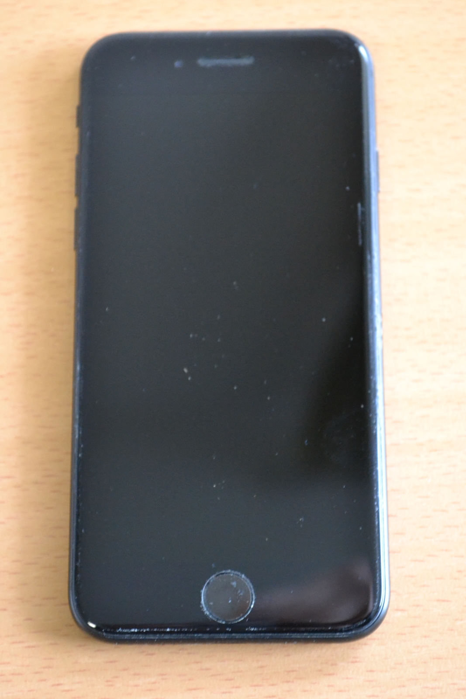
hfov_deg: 16.6
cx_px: 233
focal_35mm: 82
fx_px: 1601
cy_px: 350
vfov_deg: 24.6
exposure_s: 1/25
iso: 3200
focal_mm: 55
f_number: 5.6
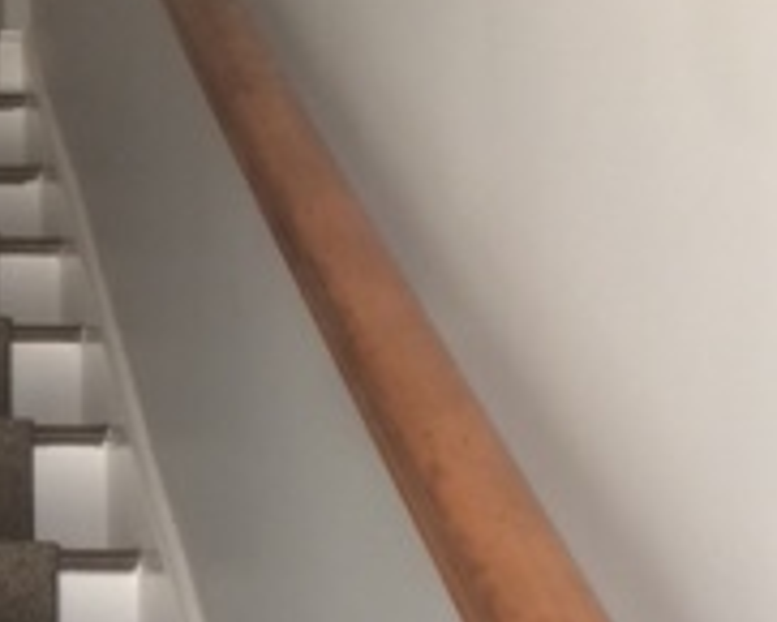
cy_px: 420
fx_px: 2301
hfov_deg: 18.1
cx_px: -185
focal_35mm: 100
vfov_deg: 15.4
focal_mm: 4.15
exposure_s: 1/30
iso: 40
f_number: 2.2
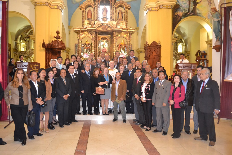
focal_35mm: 27
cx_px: 116
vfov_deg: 47.9
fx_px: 174
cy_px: 78
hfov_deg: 67.4
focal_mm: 18
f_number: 3.5
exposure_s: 1/60
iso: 3200
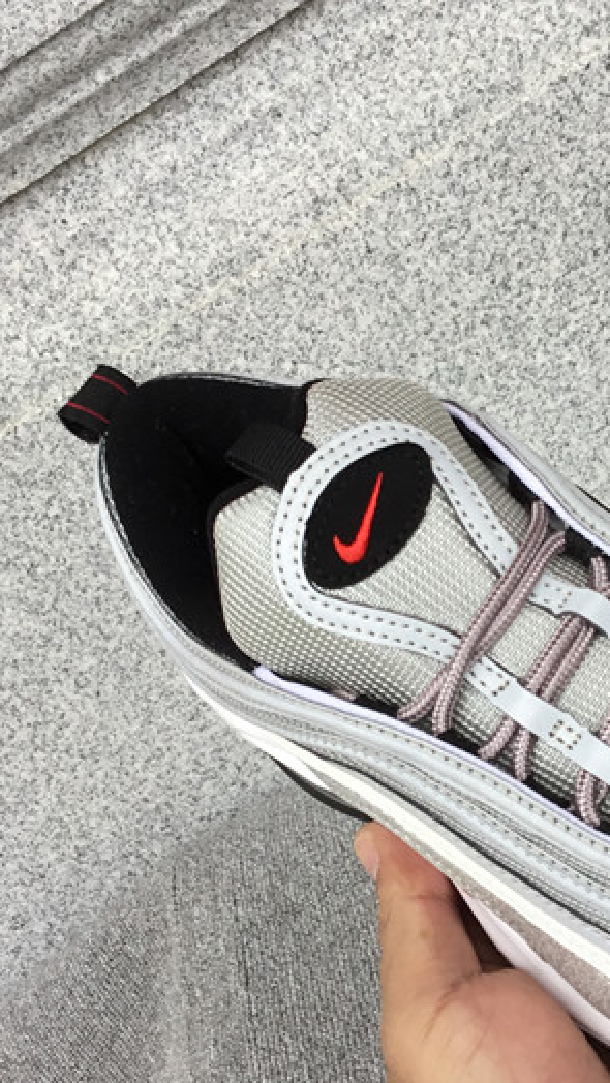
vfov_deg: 36.0
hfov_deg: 20.5
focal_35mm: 58
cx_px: 502
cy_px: 598
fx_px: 1667
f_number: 2.4
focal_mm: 3.3
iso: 32
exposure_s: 1/100
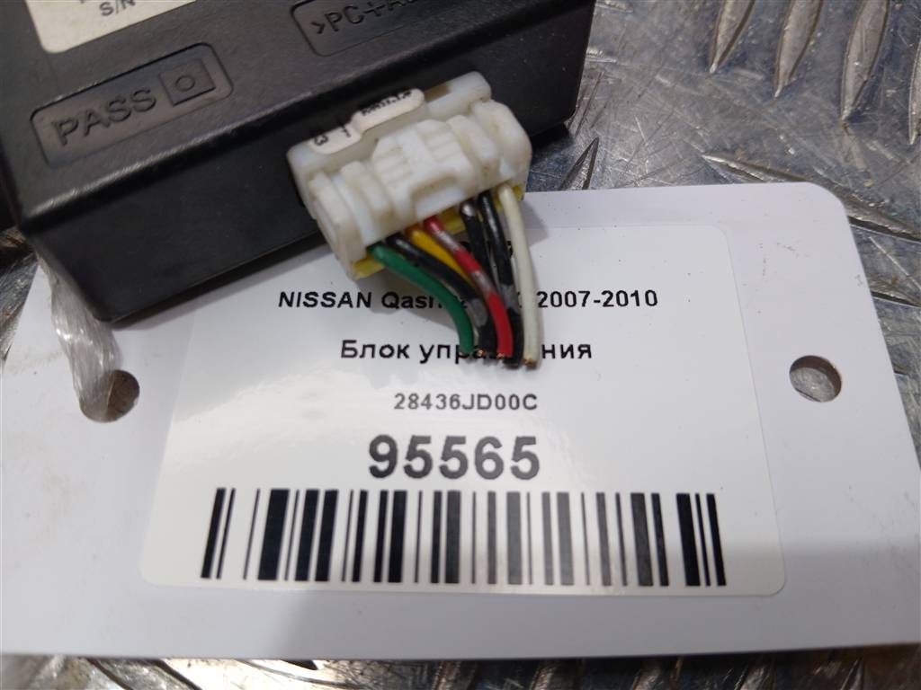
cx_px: 460
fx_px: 692
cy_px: 345
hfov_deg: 67.3
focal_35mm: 26
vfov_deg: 53.1
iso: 32
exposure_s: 1/100
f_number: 1.8
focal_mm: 3.98
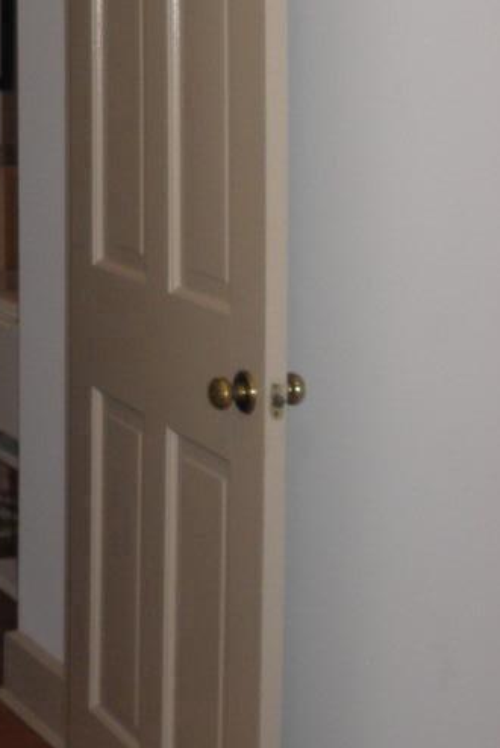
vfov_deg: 23.4
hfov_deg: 14.5
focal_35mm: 84
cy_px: 47
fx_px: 1747
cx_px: -364
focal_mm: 4.6
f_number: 2.8
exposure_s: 1/30
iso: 100
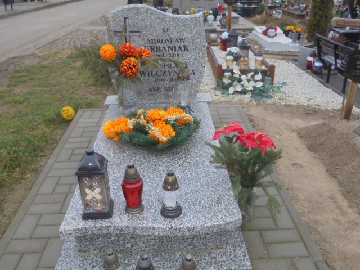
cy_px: 135
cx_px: 180
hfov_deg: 54.0
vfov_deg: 41.8
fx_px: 354
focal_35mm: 34
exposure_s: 1/60
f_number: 4
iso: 100
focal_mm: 6.1
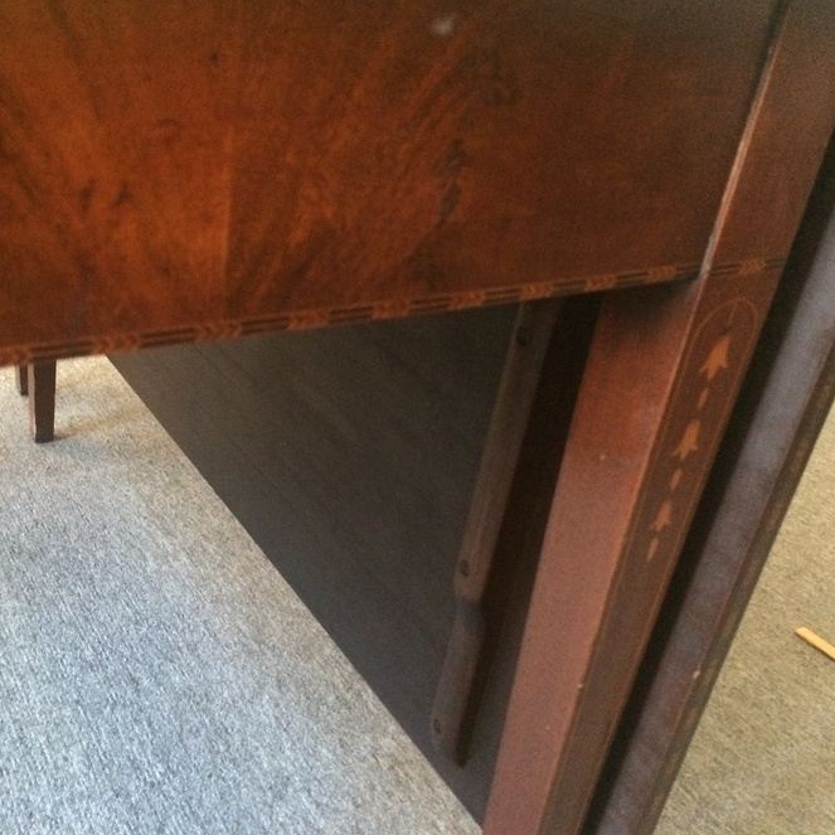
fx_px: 982
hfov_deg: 45.6
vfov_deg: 46.0
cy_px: 412
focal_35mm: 36
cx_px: 305
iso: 400
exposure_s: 1/15
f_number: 2.2
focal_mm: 4.12
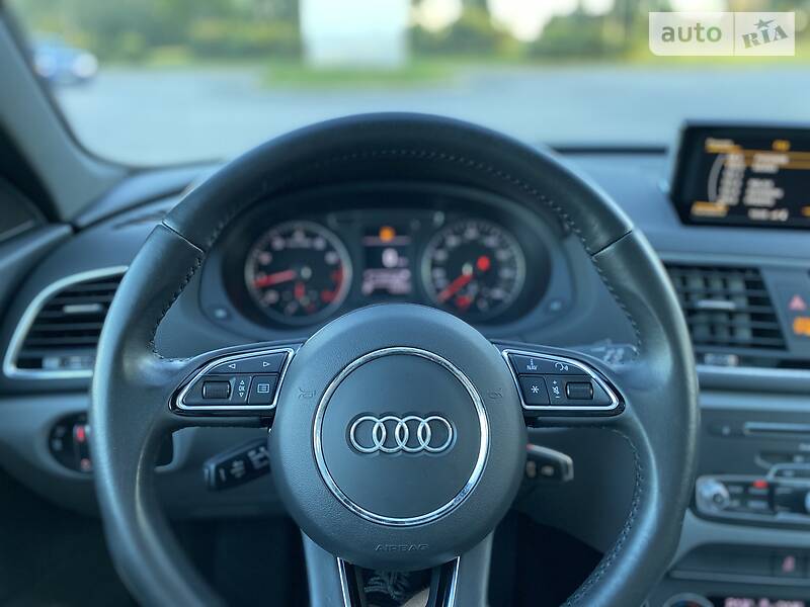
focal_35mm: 26
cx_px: 405
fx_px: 608
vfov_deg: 53.1
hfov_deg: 67.3
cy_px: 304
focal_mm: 4.2
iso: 160
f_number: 1.8
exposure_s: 1/60
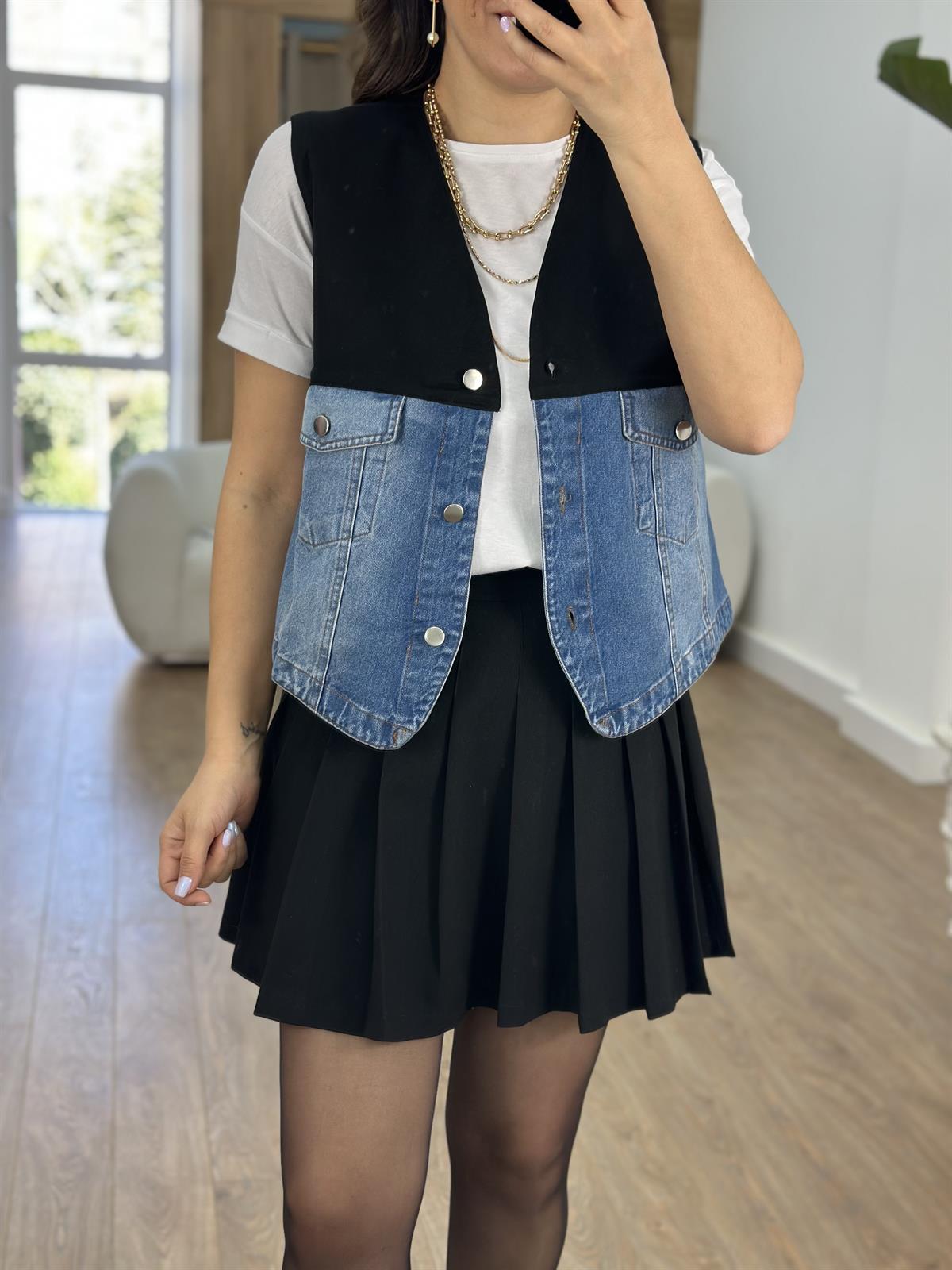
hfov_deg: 30.3
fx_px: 1760
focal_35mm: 48
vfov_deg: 39.7
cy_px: 635
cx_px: 476
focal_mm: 6.86
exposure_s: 1/100
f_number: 1.78
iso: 80
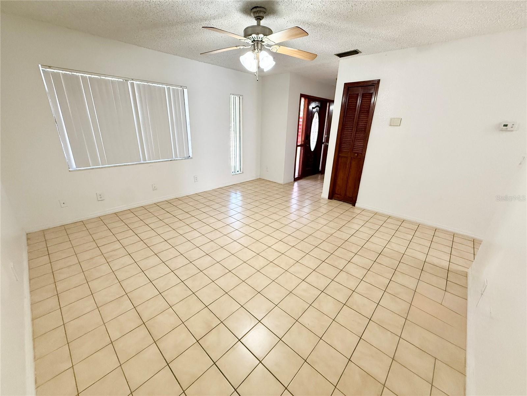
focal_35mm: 14
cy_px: 198
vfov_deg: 85.7
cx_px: 264
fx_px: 213
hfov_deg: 102.1
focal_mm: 2.22
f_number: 2.2
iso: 400
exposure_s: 1/120
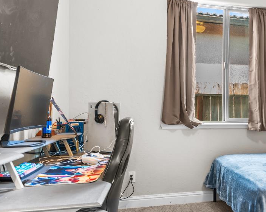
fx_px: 268
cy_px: 108
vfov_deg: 43.3
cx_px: 220
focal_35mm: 34
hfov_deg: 49.2
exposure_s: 1/2
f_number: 5
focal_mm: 17
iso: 500
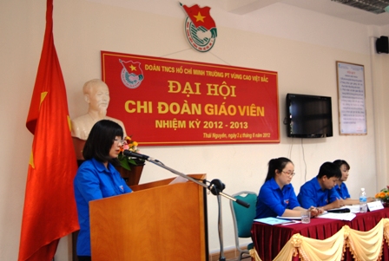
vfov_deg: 32.1
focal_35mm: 42
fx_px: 455
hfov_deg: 46.3
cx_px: 194
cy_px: 130
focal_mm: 28
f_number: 3.8
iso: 200
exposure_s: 1/10
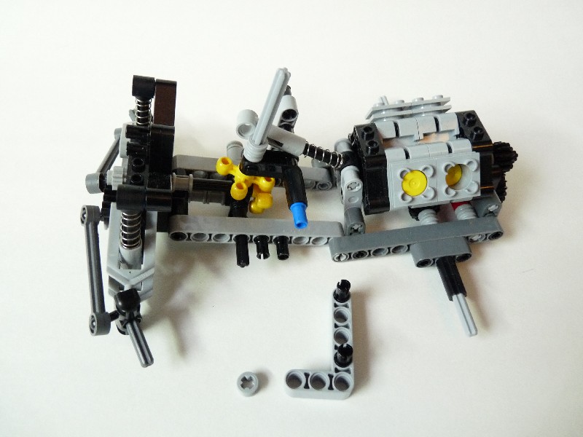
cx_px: 292
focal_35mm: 27
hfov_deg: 65.3
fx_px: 455
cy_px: 218
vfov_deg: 51.4
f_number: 2.8
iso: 400
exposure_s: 1/30
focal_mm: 4.8
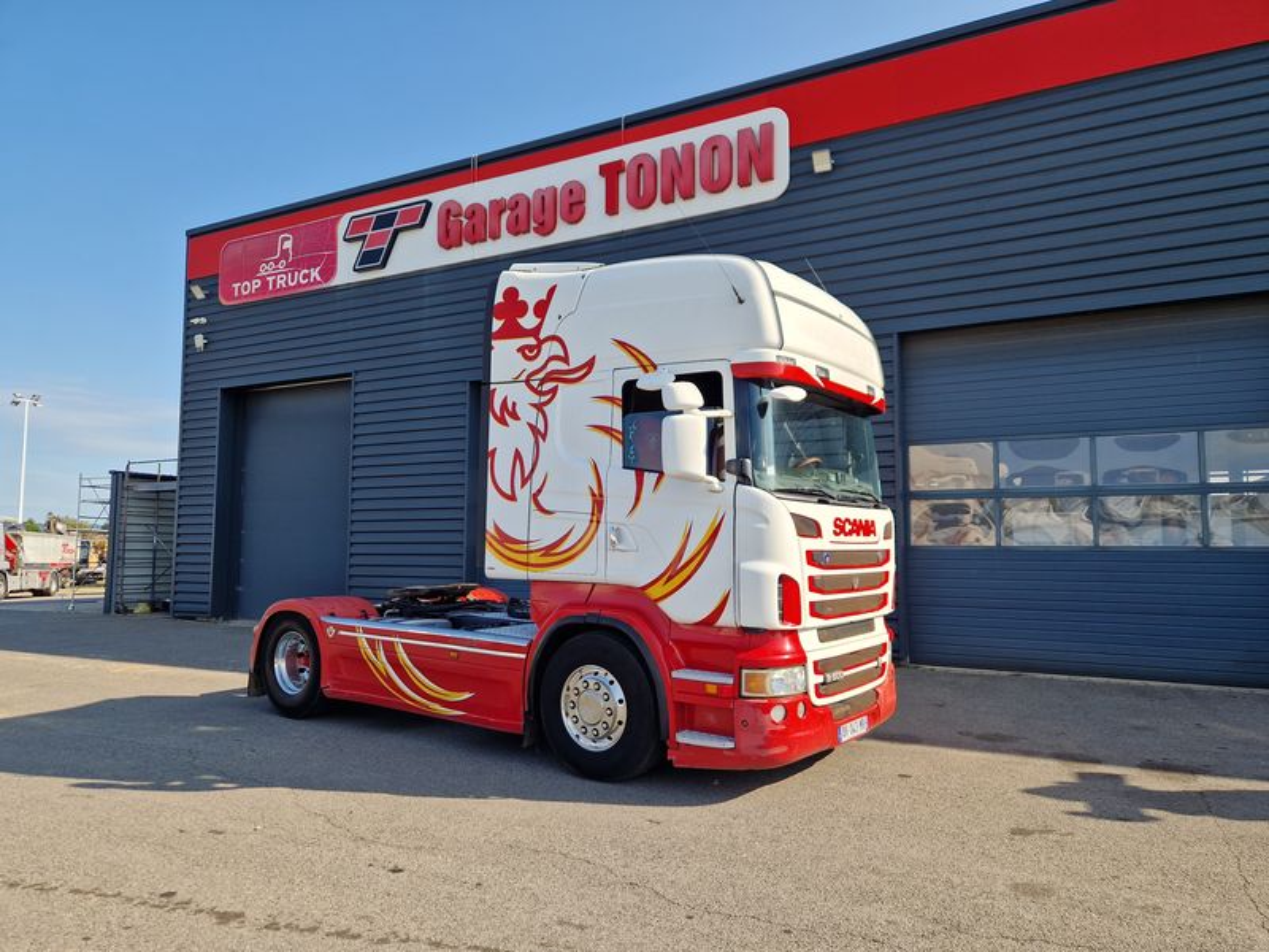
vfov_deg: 58.9
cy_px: 476
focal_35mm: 23
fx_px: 843
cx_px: 634
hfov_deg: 73.9
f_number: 1.8
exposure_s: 1/876
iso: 50
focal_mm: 5.4
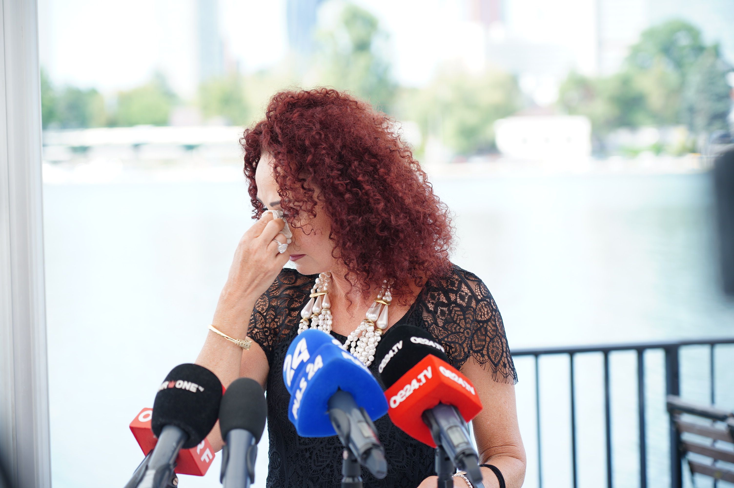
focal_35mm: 105
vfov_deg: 13.0
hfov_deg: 19.5
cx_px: 367
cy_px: 244
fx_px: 2139
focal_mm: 105
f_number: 4
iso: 100
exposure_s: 1/125
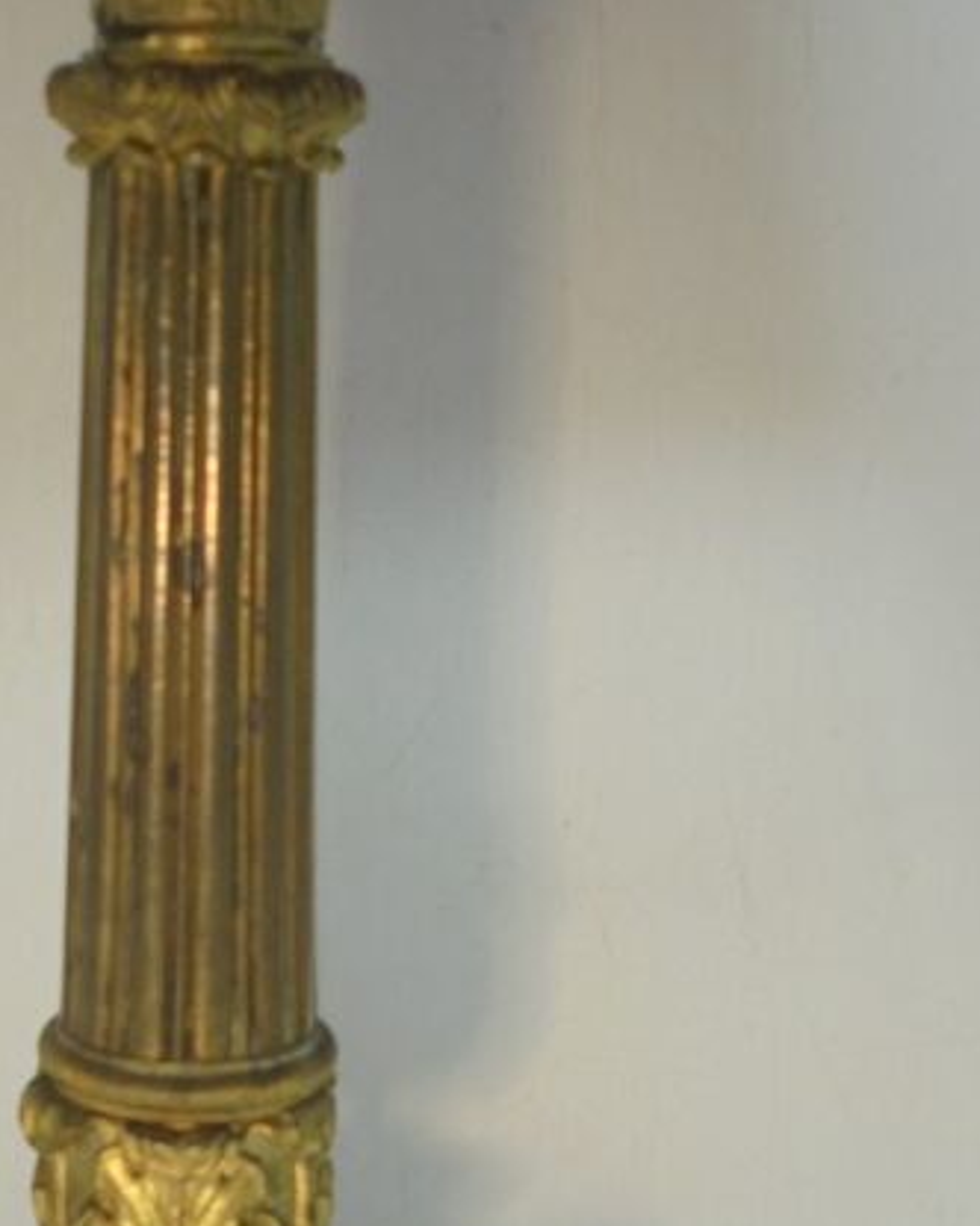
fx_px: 2610
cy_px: 939
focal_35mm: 72
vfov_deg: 26.0
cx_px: 229
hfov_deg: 21.1
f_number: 4
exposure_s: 1/100
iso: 100
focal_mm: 6.1
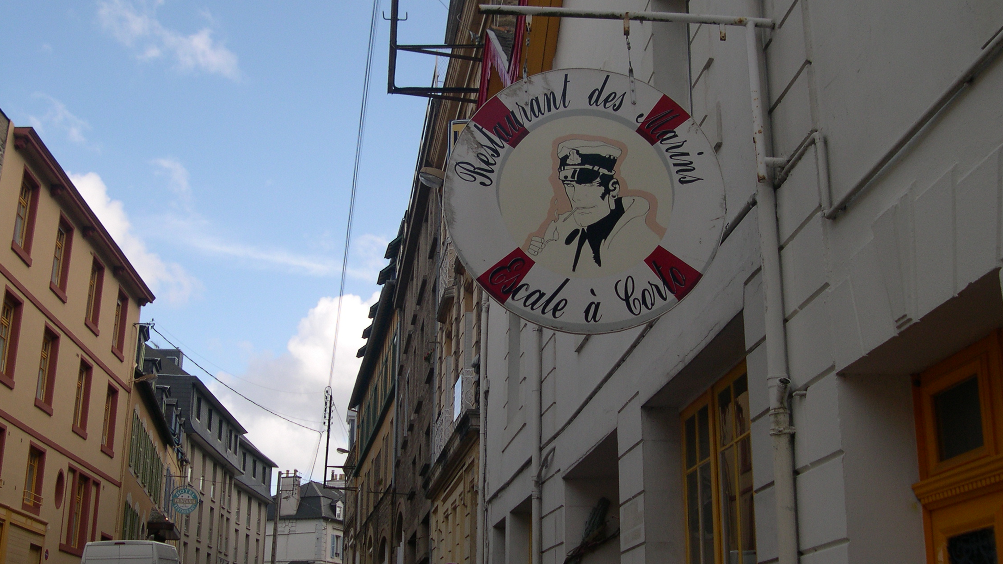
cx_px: 504
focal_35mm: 42
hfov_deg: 48.4
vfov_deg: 28.3
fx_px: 1117
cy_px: 307
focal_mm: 8
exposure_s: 1/119
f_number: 7.6
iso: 100
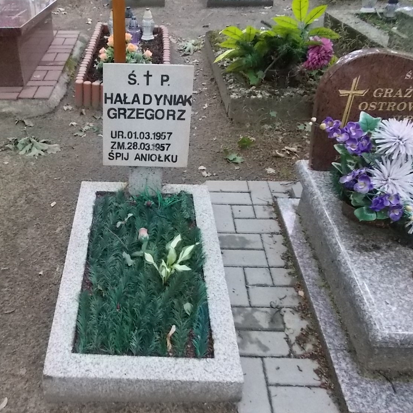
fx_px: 445
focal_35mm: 33
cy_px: 211
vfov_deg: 49.7
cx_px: 134
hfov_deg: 48.8
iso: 400
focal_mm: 4.6
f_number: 3.2
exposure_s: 1/80
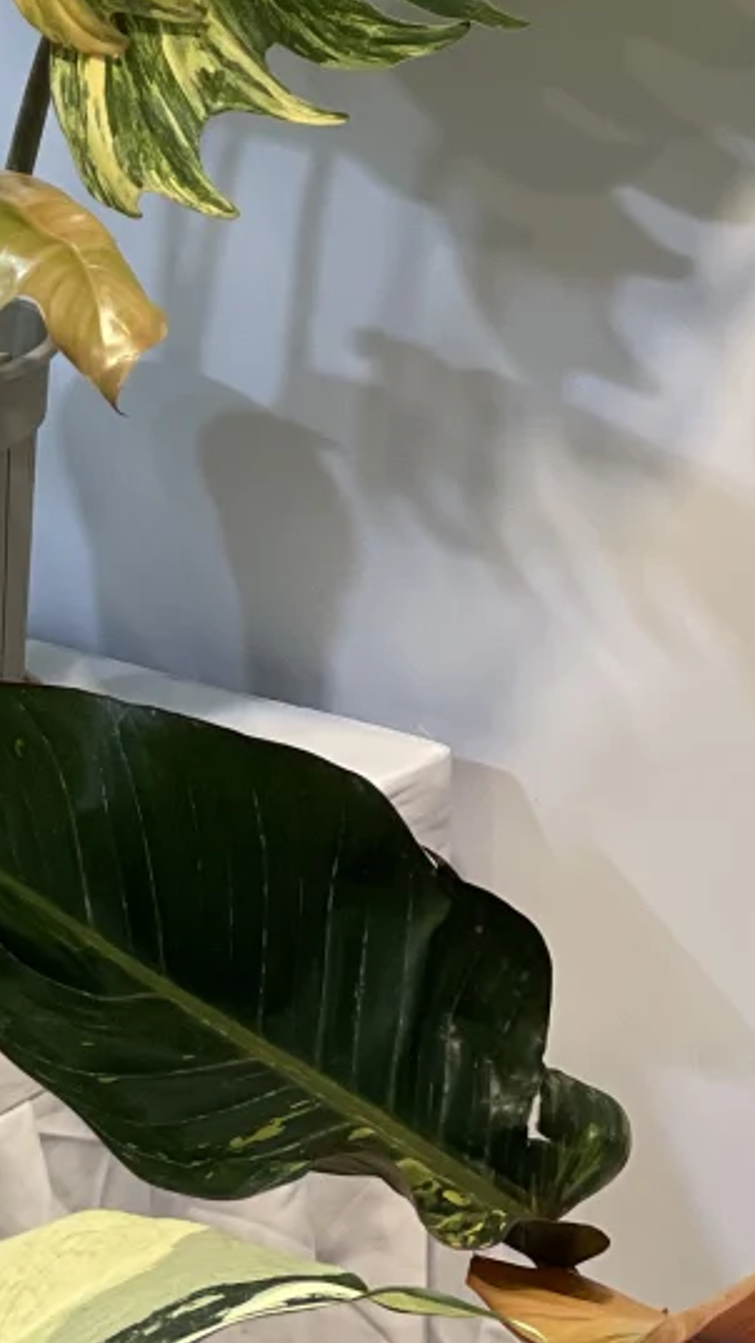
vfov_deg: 14.1
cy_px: 273
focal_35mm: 152
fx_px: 5411
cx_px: -200
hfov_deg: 7.9
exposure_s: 1/100
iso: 100
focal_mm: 6
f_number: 2
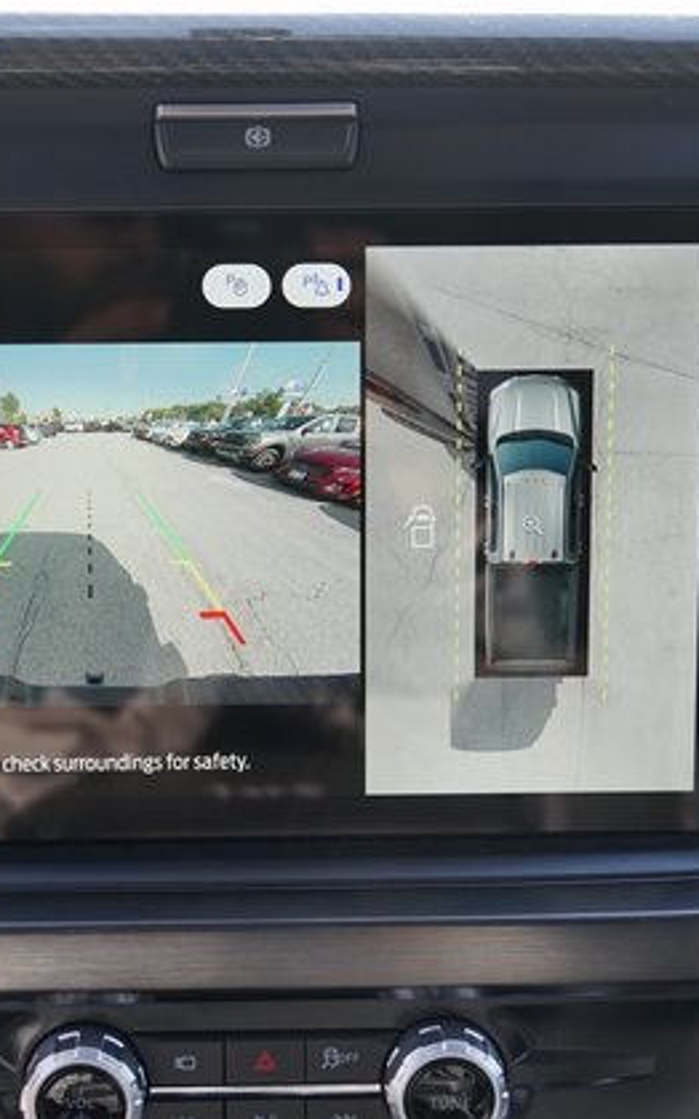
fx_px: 1615
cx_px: 267
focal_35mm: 53
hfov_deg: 24.4
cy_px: 551
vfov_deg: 38.2
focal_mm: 34
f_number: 5
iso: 100
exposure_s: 1/80
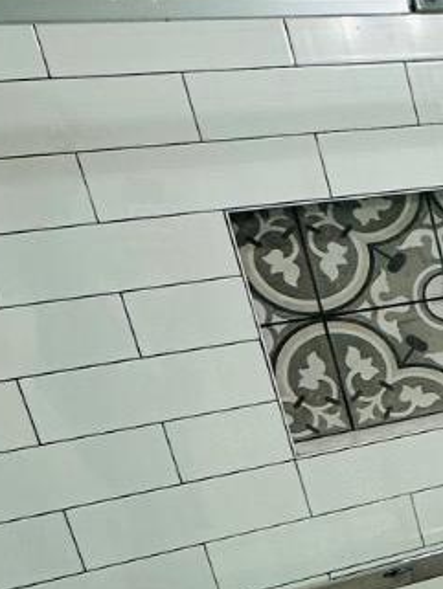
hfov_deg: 15.2
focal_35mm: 67
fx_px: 1142
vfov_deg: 28.5
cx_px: 1004
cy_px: 450
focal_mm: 2.22
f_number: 2.2
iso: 160
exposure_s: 1/120
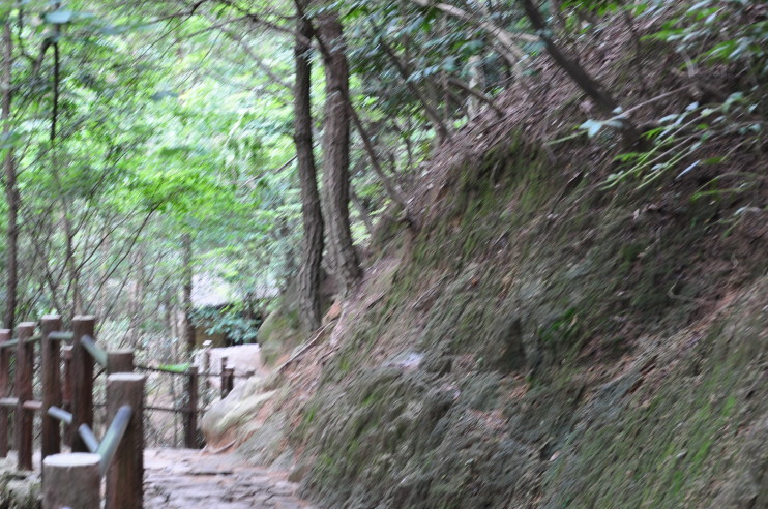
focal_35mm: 87
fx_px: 1853
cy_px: 279
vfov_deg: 15.6
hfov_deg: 23.3
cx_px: 240
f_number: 5
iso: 200
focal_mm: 42
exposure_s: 1/5
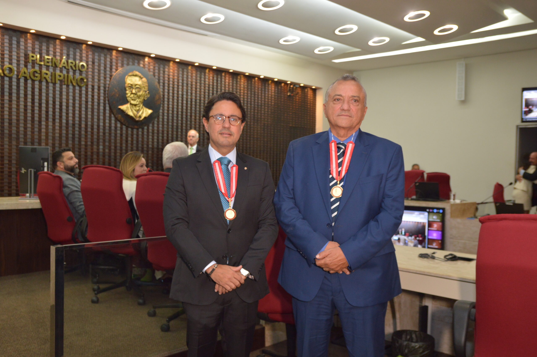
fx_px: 537
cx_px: 268
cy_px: 178
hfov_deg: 53.2
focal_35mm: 36
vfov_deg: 36.8
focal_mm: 24
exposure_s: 1/80
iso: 800
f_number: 3.5
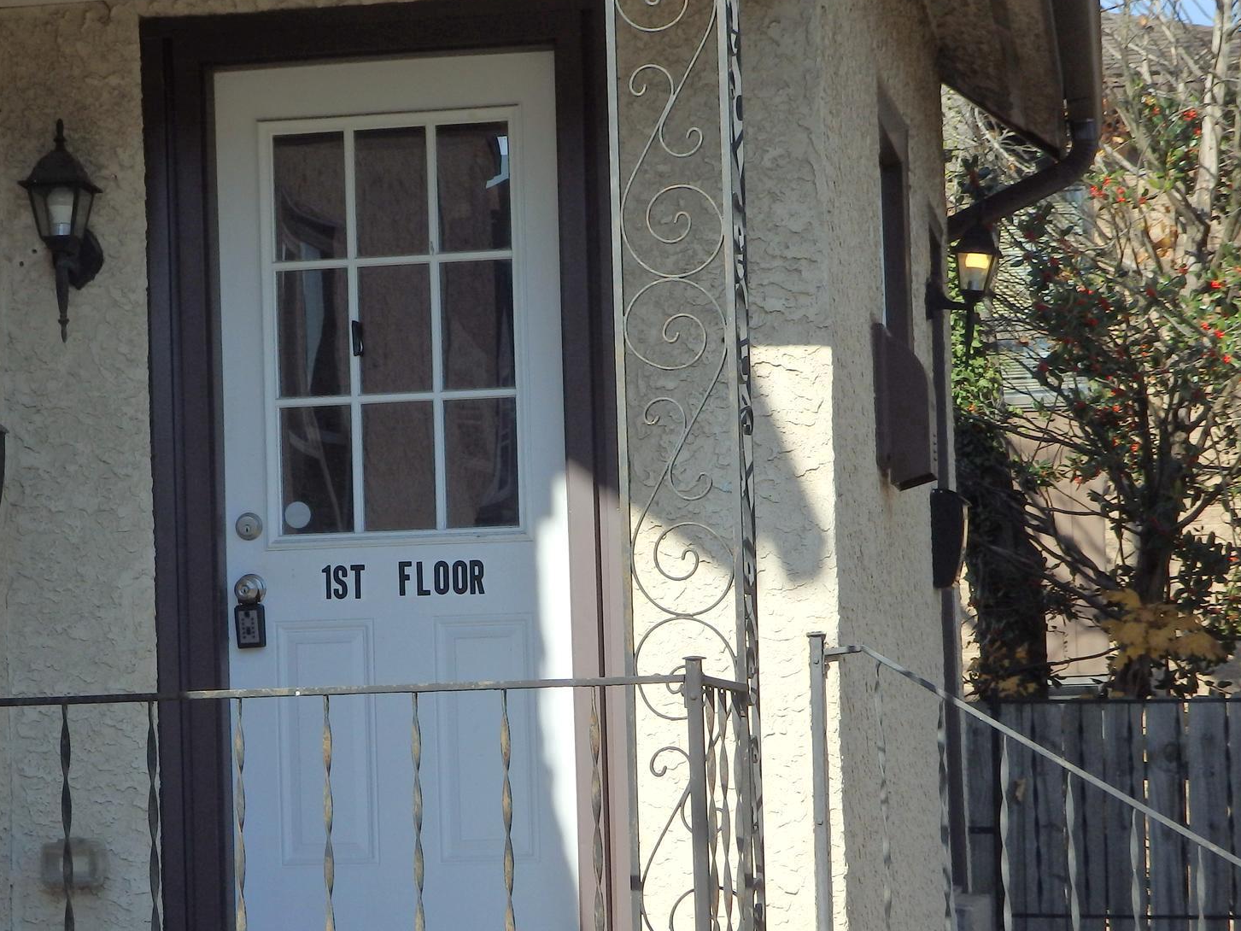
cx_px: 405
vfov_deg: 15.9
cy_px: 576
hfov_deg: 21.0
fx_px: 3334
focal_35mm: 93
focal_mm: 11.9
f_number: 4.4
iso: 125
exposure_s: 1/1000
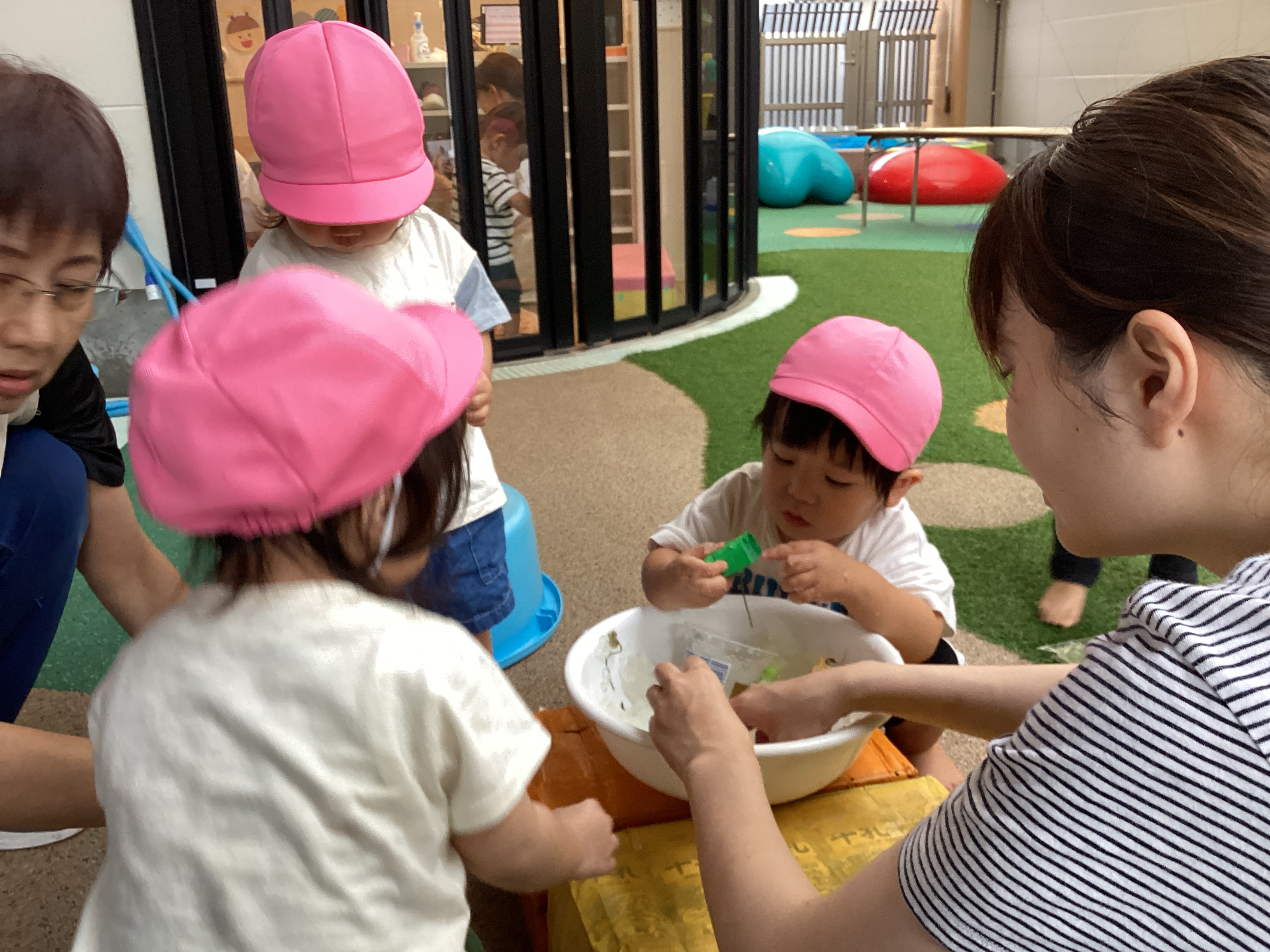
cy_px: 476
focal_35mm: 31
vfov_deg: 45.4
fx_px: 1137
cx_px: 635
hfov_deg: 58.4
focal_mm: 3.3
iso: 125
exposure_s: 1/60
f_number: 2.4
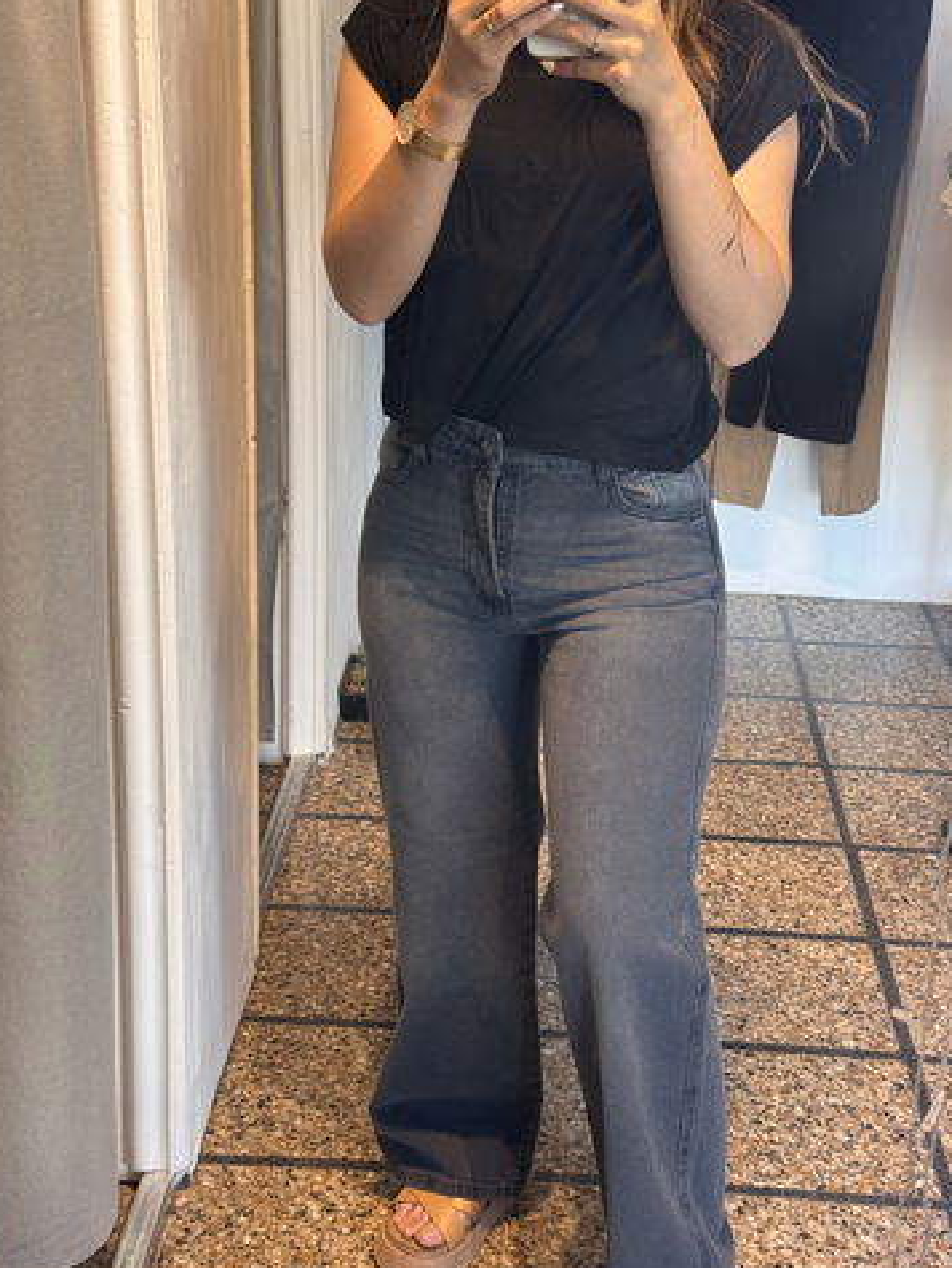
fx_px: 1978
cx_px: 516
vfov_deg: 35.5
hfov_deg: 27.0
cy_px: 643
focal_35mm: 54
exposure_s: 1/100
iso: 100
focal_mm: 6.76
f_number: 1.78
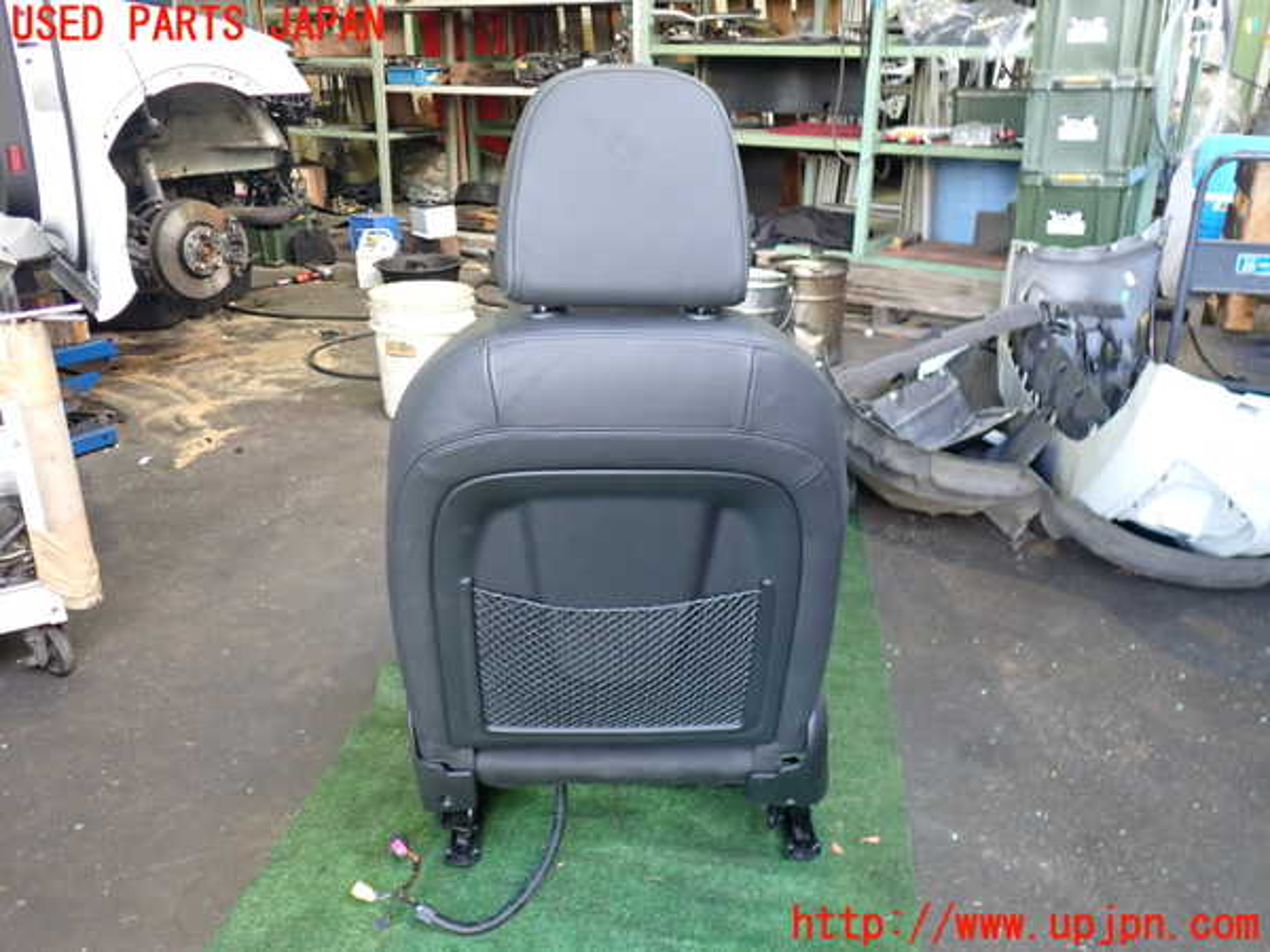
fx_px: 1101
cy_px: 476
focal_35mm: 30
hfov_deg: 60.0
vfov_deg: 46.8
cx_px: 635
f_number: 2.3
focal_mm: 5.4
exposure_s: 1/30
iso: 320
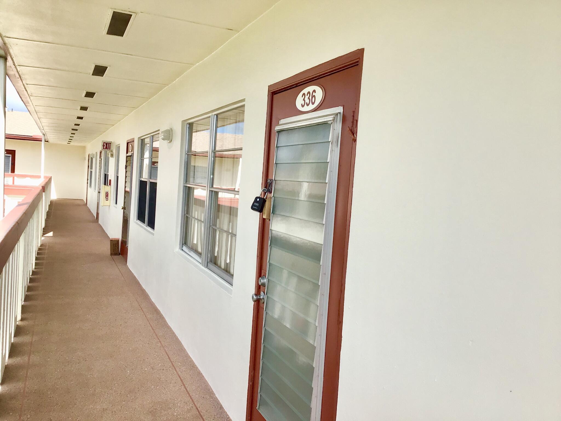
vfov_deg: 45.4
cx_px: 280
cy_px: 210
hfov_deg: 58.4
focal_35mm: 31
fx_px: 502
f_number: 2.4
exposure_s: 1/905
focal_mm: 3.3
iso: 25
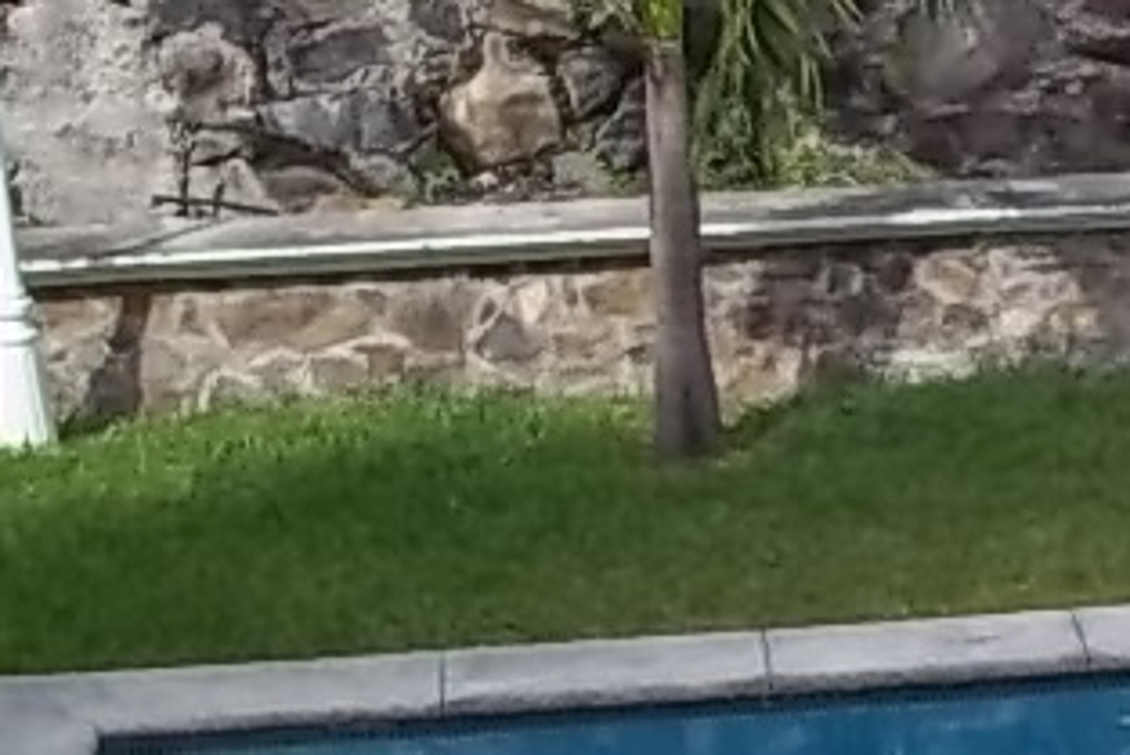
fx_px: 4804
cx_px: 1895
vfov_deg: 9.0
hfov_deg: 12.5
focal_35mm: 153
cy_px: 614
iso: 80
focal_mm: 6.5
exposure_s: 1/100
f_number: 8
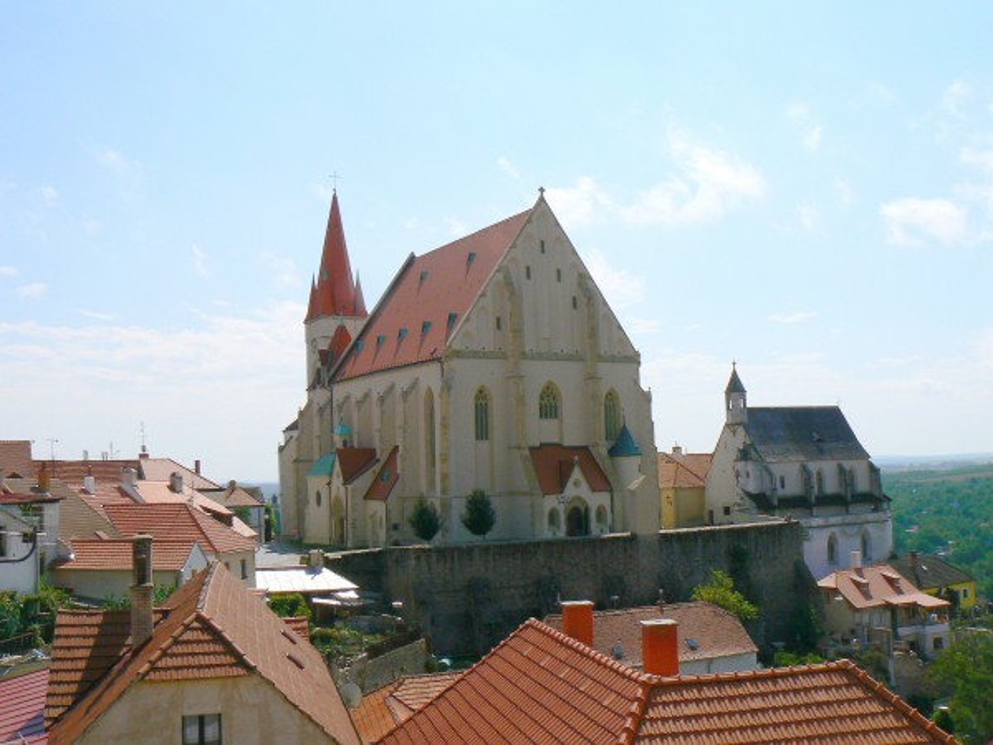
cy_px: 372
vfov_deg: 39.7
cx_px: 496
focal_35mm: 36
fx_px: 1033
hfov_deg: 51.4
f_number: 8
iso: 80
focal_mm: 6
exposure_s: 1/800
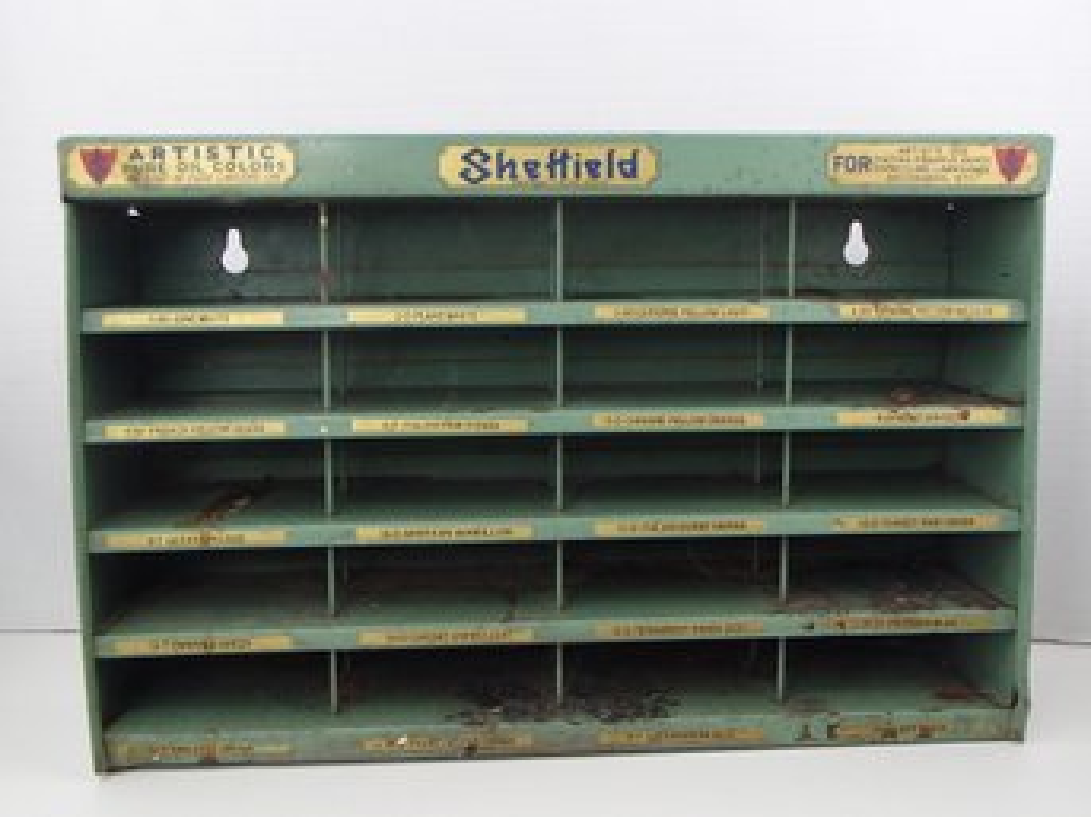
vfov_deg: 38.6
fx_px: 1166
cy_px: 408
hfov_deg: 50.2
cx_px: 546
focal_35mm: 37
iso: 320
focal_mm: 6.64
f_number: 4.7
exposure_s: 1/160
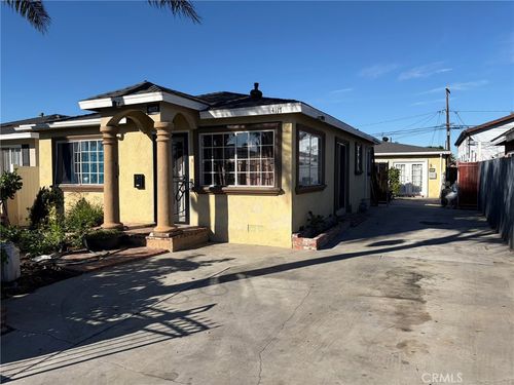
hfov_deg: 67.3
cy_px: 192
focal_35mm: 26
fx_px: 386
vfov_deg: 53.1
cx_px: 257
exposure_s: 1/6329
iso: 64
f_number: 1.6
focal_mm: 5.96
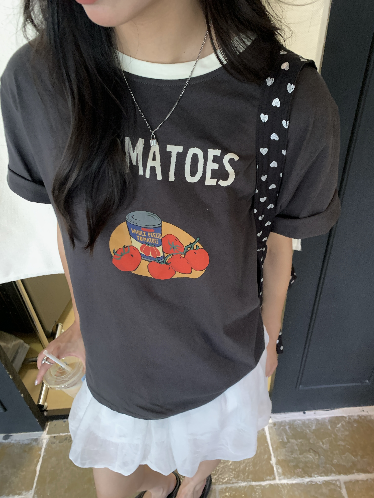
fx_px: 375
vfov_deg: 67.3
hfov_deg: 53.1
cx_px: 187
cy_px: 249
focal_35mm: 26
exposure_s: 1/60
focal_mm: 4.25
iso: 400
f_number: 1.8
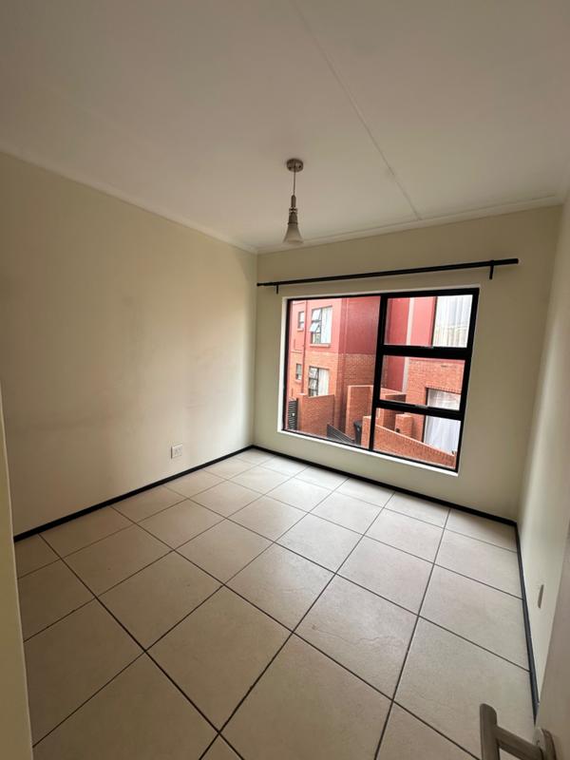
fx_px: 307
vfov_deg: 102.1
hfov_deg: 85.7
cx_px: 285
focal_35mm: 14
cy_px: 380
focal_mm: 2.22
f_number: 2.2
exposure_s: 1/102
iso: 40
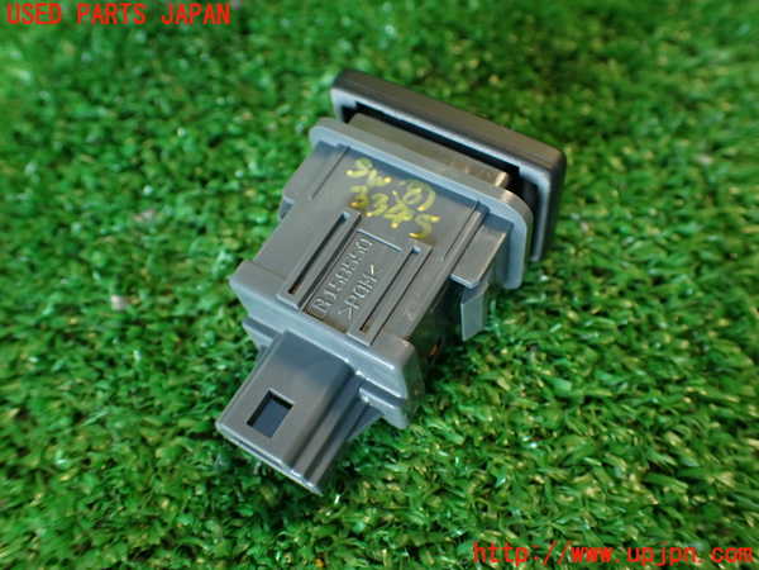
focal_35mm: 32
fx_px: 702
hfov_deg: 56.8
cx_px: 380
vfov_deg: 44.2
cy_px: 285
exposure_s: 1/30
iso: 250
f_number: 2.4
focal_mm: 5.79
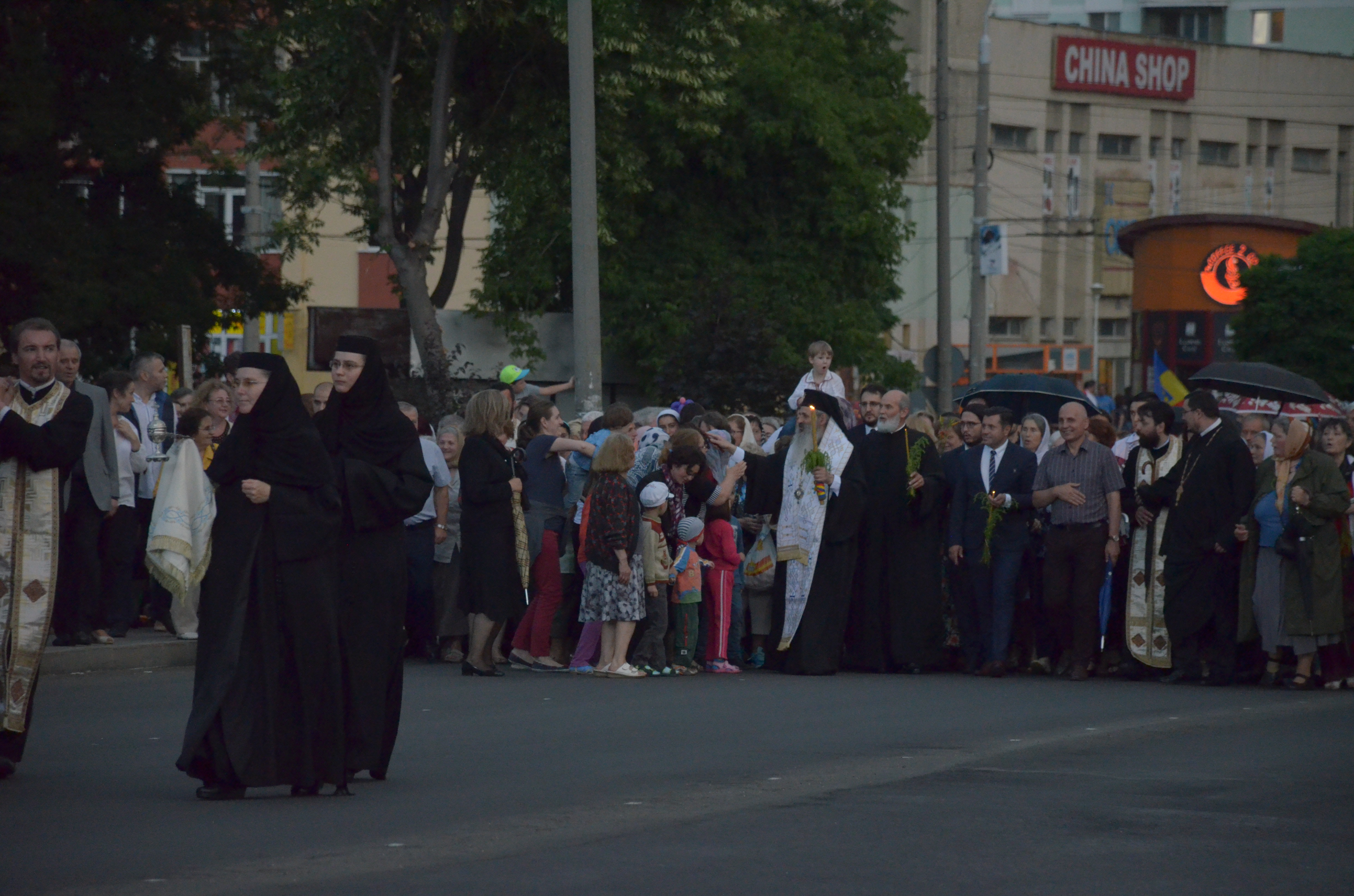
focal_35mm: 210
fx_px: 7882
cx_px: 677
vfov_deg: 6.5
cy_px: 448
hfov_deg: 9.8
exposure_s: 1/125
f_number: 5.6
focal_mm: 140
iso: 3200
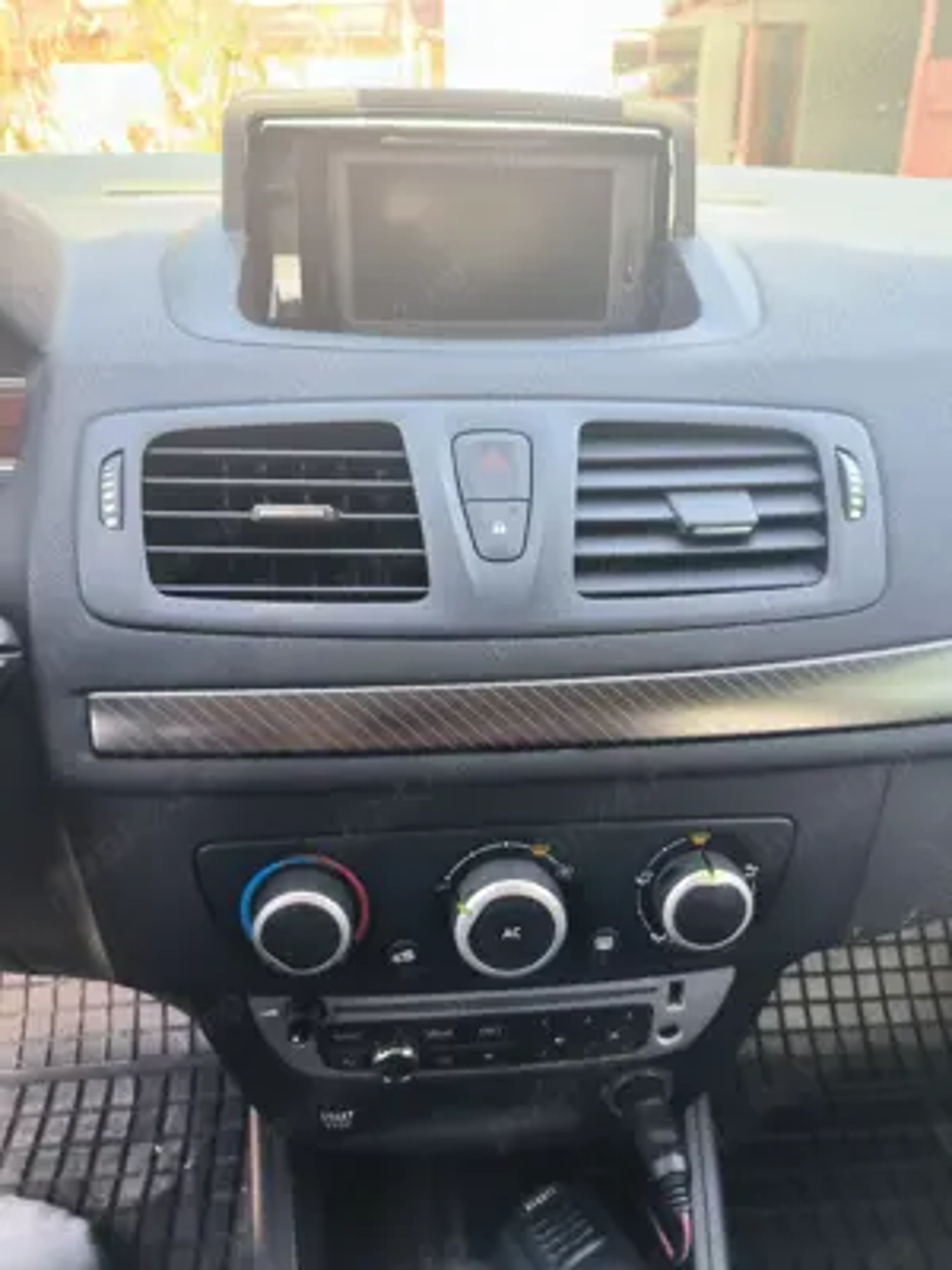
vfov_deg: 71.6
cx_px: 476
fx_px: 880
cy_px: 635
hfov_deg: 56.8
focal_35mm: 24
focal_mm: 5.24
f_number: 1.7
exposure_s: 1/100
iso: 231
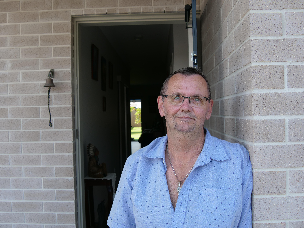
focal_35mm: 48
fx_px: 422
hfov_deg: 39.7
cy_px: 114
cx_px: 152
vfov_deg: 30.3
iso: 200
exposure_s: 1/160
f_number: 5.6
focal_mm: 24
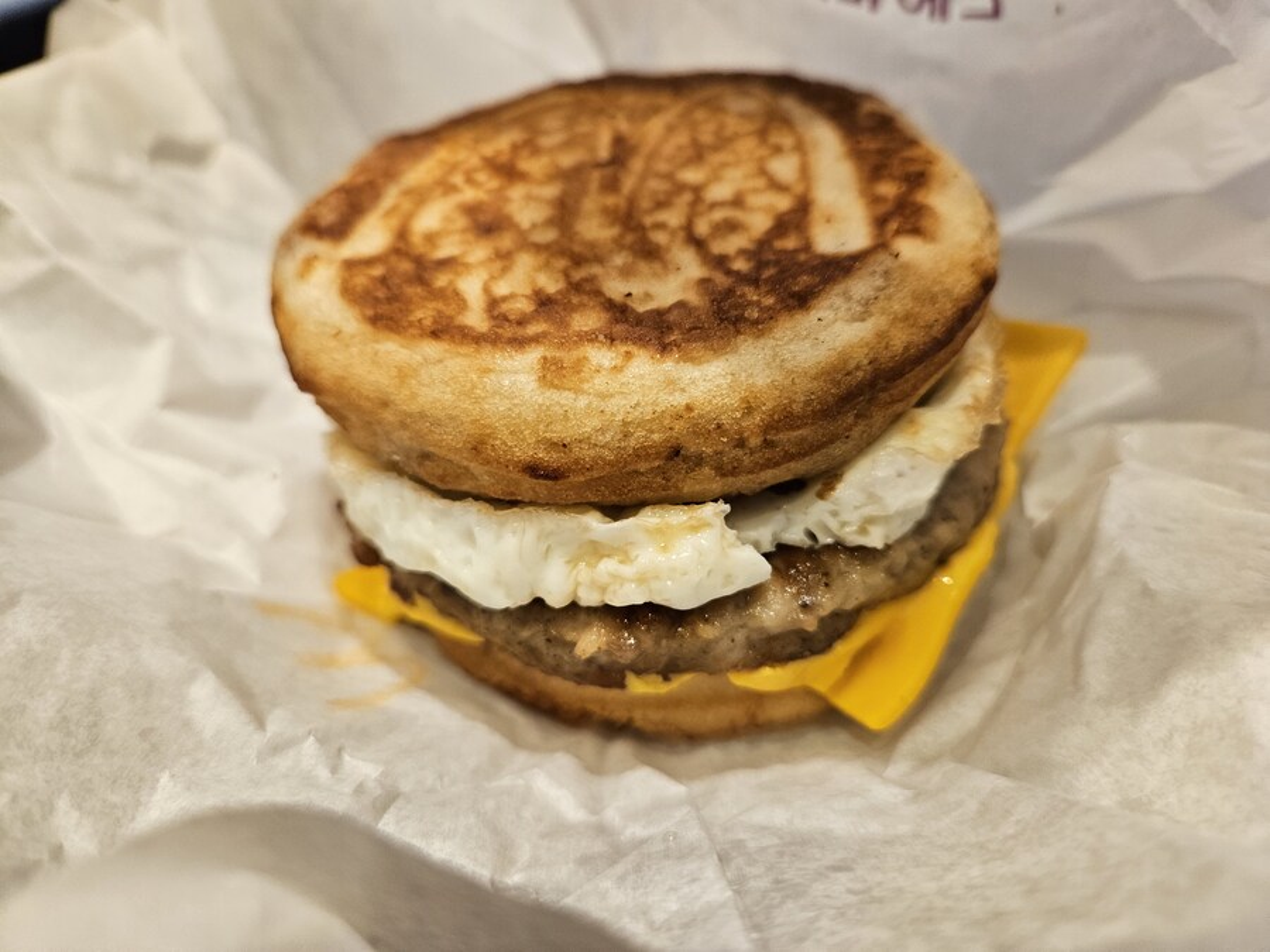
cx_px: 635
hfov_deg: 73.9
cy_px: 476
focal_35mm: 23
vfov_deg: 58.9
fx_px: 844
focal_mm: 5.4
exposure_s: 1/120
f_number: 1.8
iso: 200
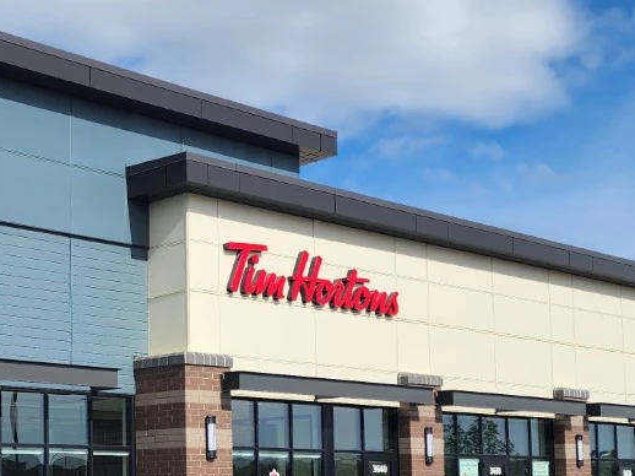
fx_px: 1173
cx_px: 93
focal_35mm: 64
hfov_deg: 29.3
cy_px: 417
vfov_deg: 22.4
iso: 12
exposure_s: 1/1195
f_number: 1.8
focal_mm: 6.4
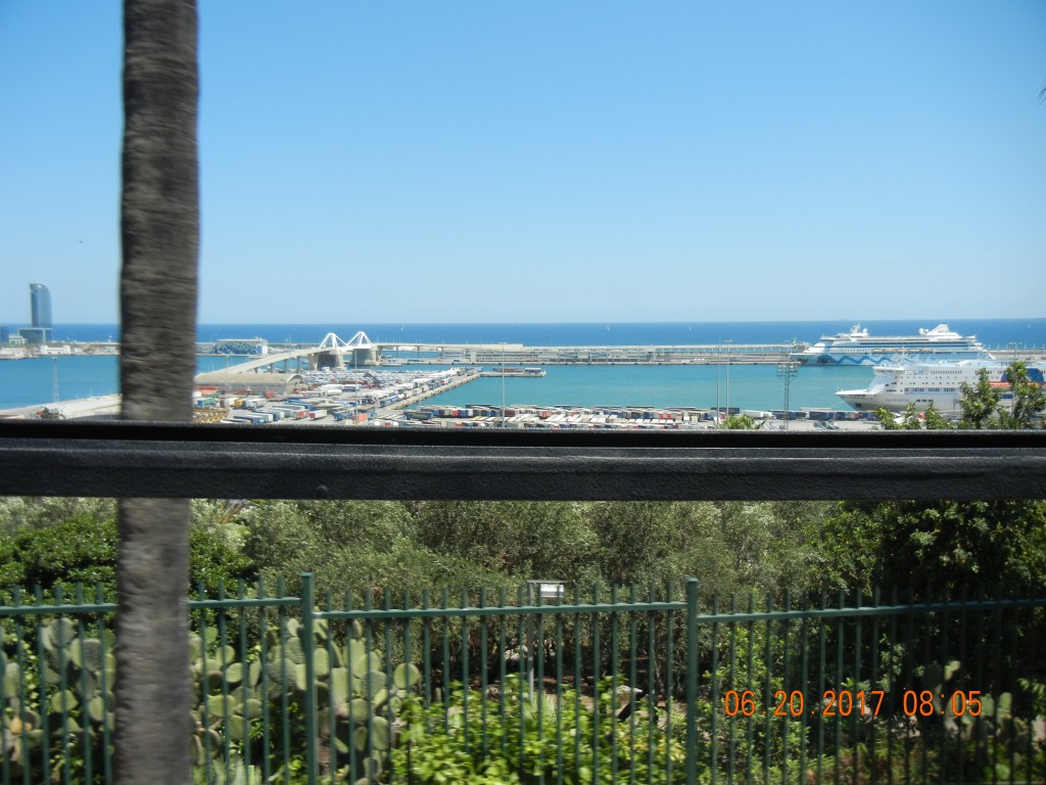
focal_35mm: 30
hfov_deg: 60.0
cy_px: 392
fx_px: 907
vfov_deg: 46.8
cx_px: 523
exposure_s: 1/326
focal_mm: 5.4
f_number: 7
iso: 160
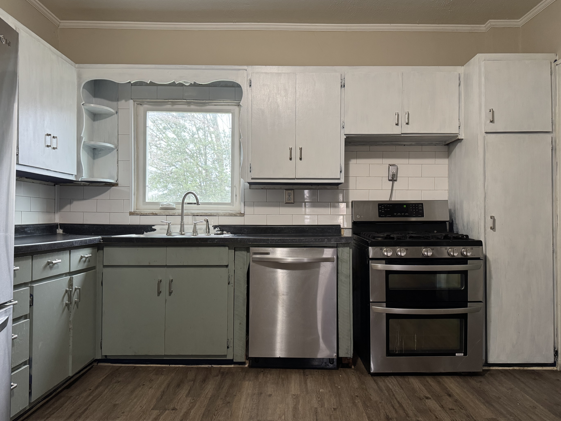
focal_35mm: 25
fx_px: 405
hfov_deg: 69.4
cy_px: 209
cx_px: 283
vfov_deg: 54.9
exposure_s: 1/60
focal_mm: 6.76
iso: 400
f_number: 1.78
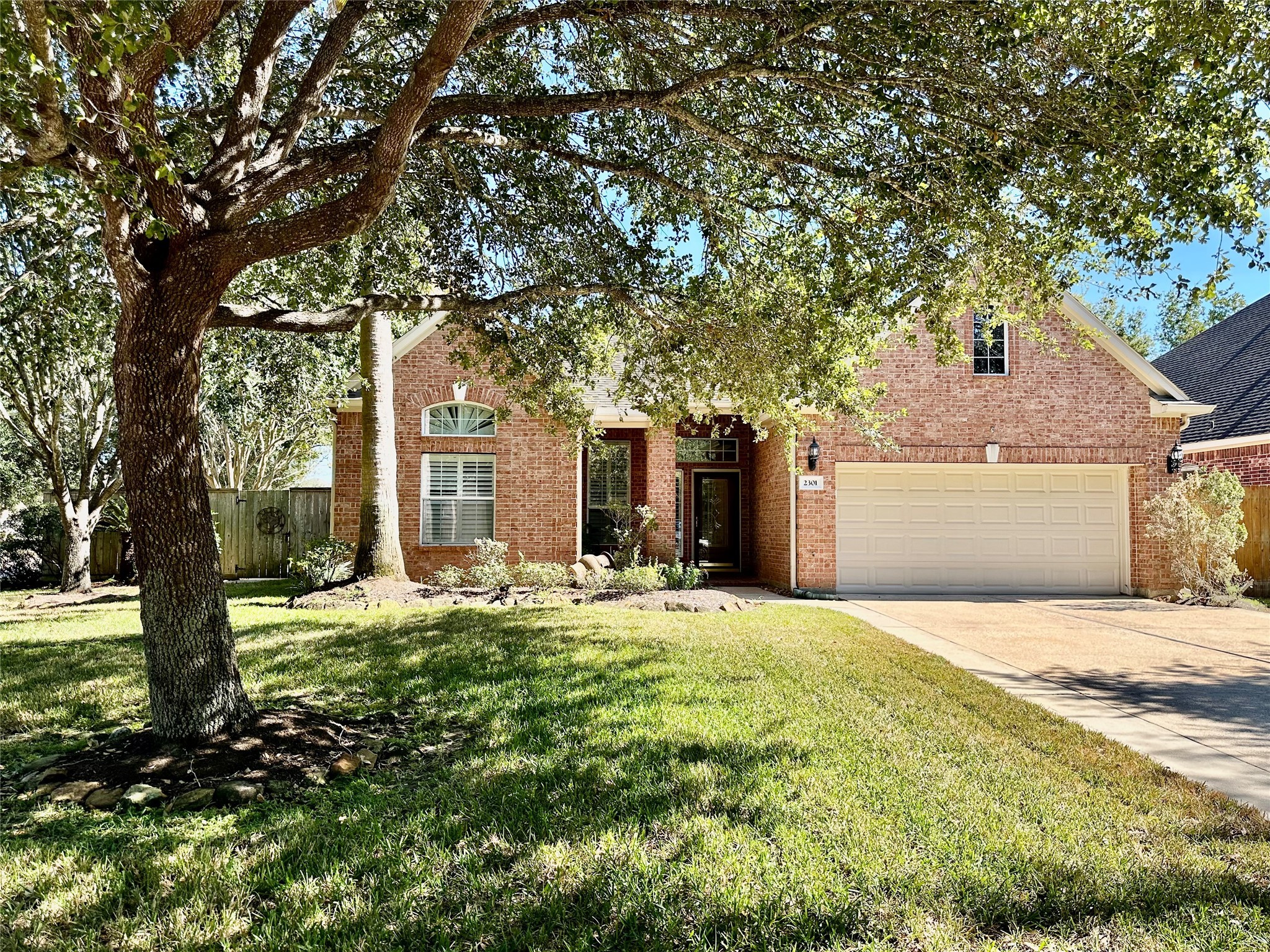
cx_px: 635
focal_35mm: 24
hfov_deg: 71.6
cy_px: 476
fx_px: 881
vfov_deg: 56.8
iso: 80
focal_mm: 6.86
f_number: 1.78
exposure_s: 1/1040
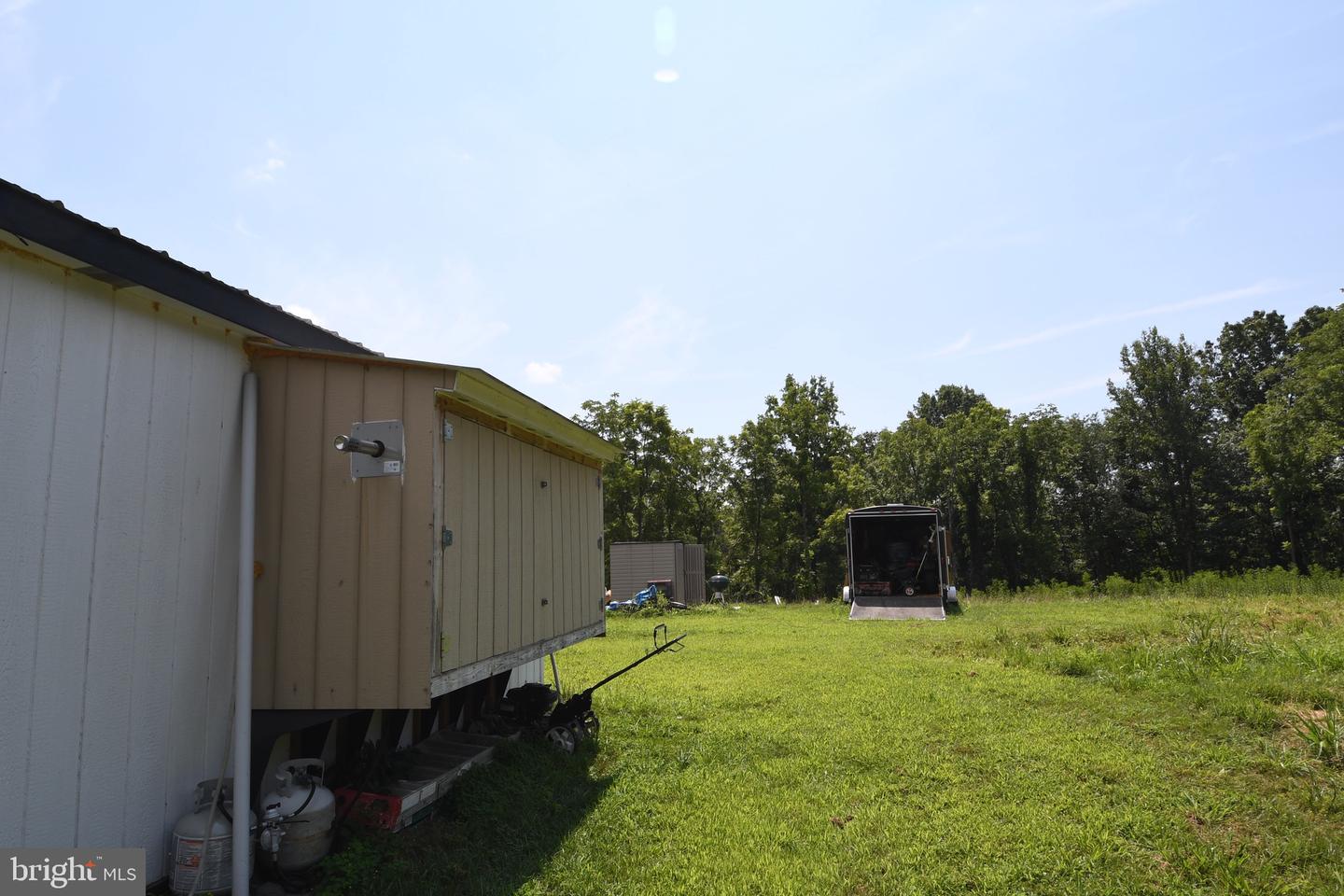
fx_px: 747
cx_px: 672
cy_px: 448
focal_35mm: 20
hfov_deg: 84.0
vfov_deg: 61.9
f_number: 9
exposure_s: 1/250
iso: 100
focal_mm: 10
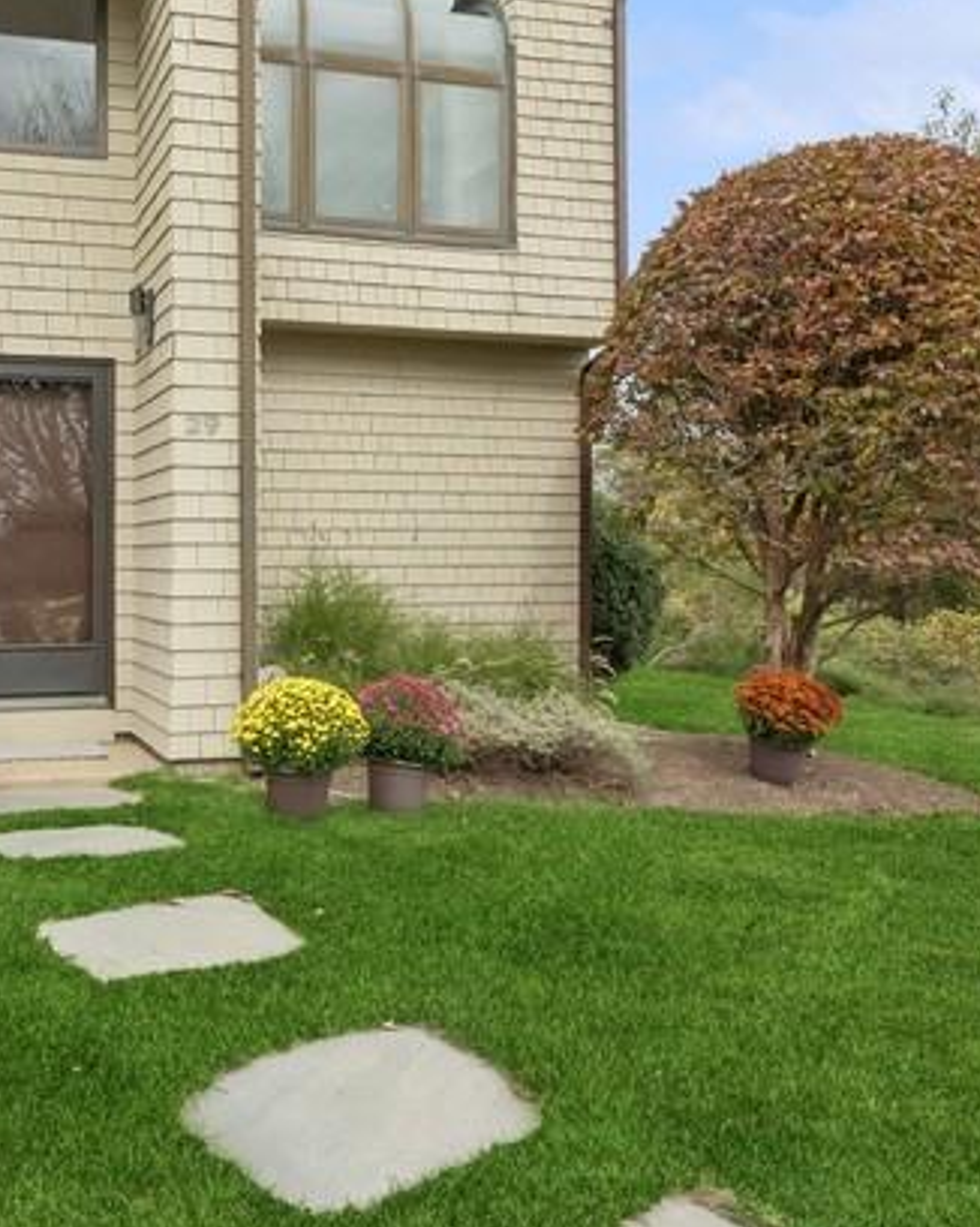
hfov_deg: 46.6
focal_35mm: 29
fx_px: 1052
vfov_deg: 60.2
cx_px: 162
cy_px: 529
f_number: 8
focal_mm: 14
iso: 1600
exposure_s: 1/6400
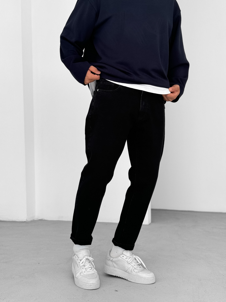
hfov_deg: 30.3
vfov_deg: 39.7
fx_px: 418
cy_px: 151
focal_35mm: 48
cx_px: 113
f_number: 1.8
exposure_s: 1/220
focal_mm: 6.76
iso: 64
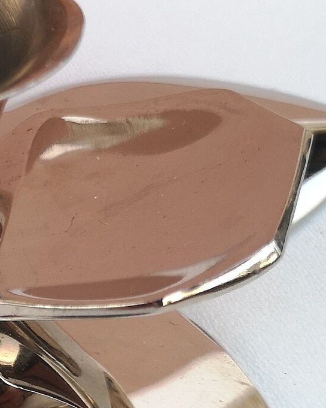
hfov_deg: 14.7
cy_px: 296
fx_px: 1194
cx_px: -135
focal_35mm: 99
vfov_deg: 19.3
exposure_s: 1/100
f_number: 1.8
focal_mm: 3.95
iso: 50
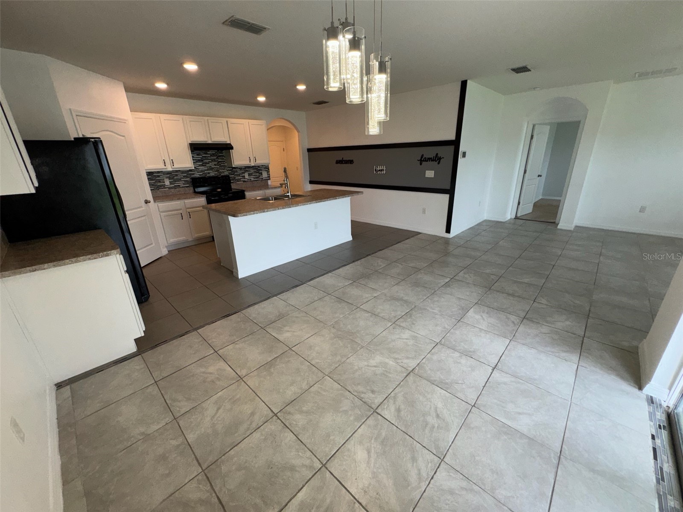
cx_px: 342
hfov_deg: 102.1
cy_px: 256
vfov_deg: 85.7
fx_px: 276
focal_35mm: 14
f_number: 2.2
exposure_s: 1/122
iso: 64
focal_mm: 2.22
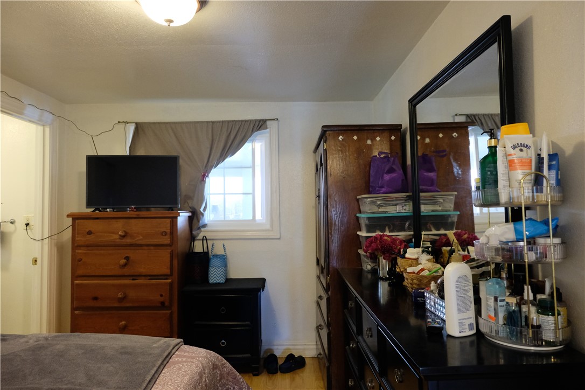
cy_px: 195
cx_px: 292
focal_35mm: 24
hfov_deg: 73.7
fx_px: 390
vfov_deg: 53.1
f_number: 4
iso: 3200
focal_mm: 16
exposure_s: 1/30
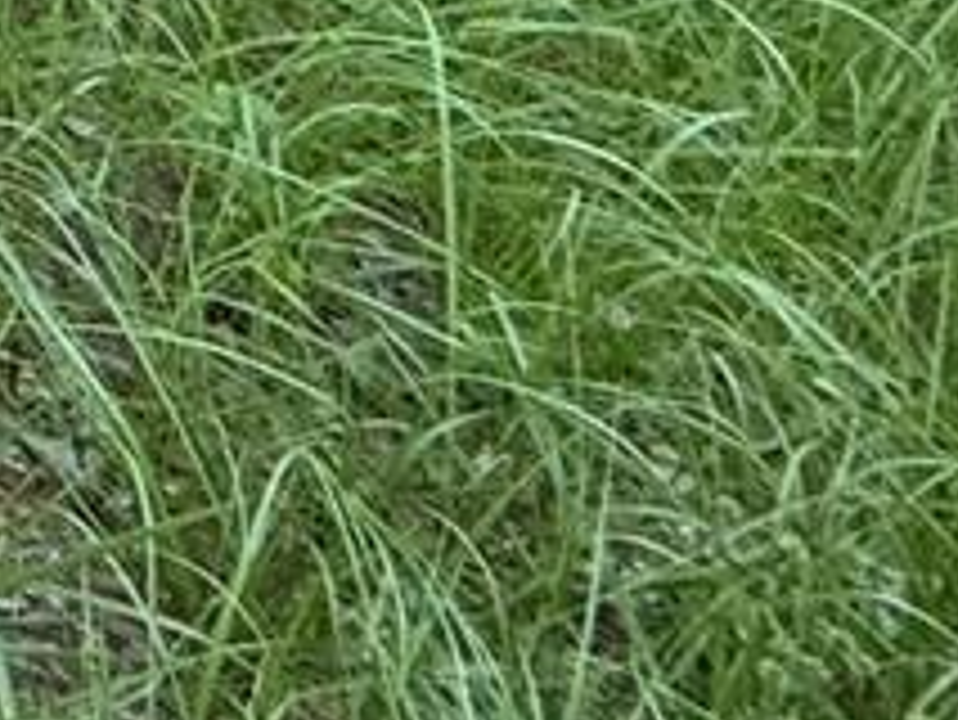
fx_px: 2908
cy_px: -1310
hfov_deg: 12.0
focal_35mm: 105
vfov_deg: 10.7
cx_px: -1736
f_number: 2.2
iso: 160
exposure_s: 1/99
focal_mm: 2.22
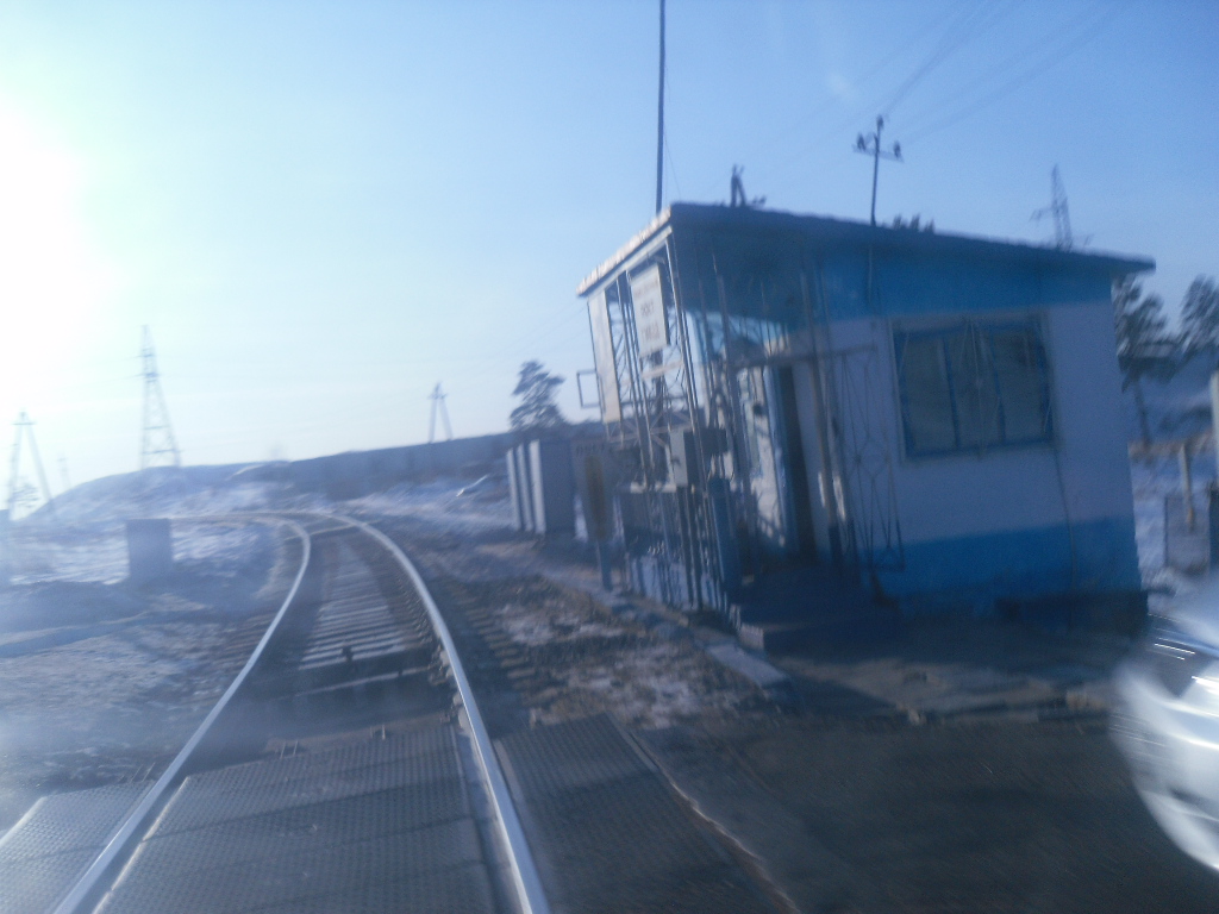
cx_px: 610
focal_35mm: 34
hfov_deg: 54.0
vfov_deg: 41.8
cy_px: 457
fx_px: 1197
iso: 80
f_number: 8.1
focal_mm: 6
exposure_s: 1/60
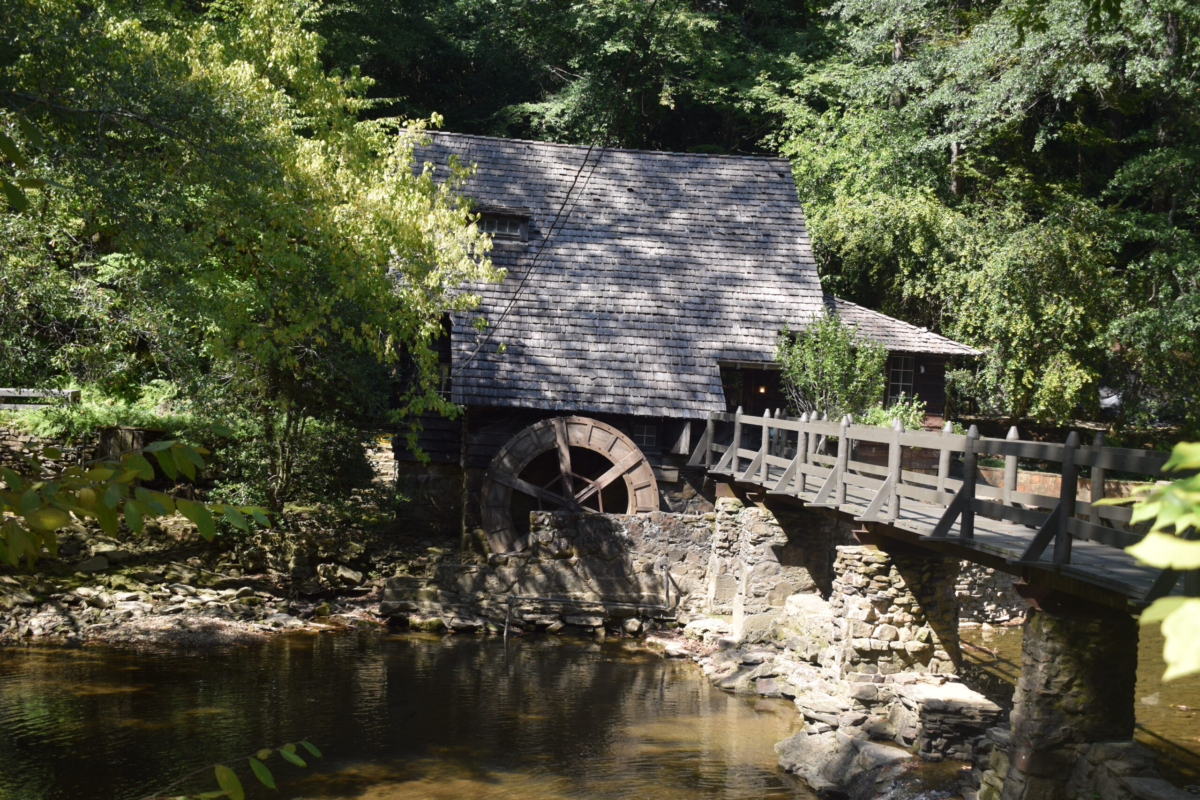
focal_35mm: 45
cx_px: 600
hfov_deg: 43.6
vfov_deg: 29.9
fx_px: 1500
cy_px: 400
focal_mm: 30
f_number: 6.3
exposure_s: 1/160
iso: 100
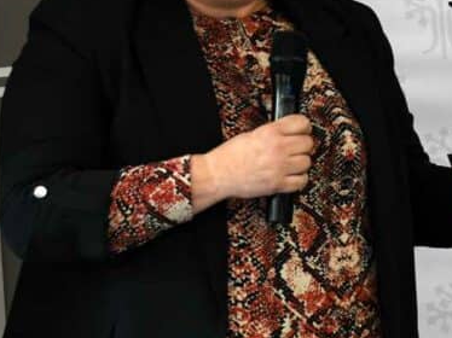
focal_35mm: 261
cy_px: 75
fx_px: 3406
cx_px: 526
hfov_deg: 7.5
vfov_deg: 5.7
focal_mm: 66
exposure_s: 1/125
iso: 1600
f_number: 6.3
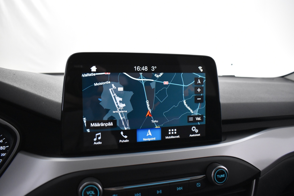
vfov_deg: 47.9
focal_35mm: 27
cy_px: 98
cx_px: 147
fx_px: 220
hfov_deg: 67.4
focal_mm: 18
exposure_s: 1/60
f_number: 3.5
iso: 2500
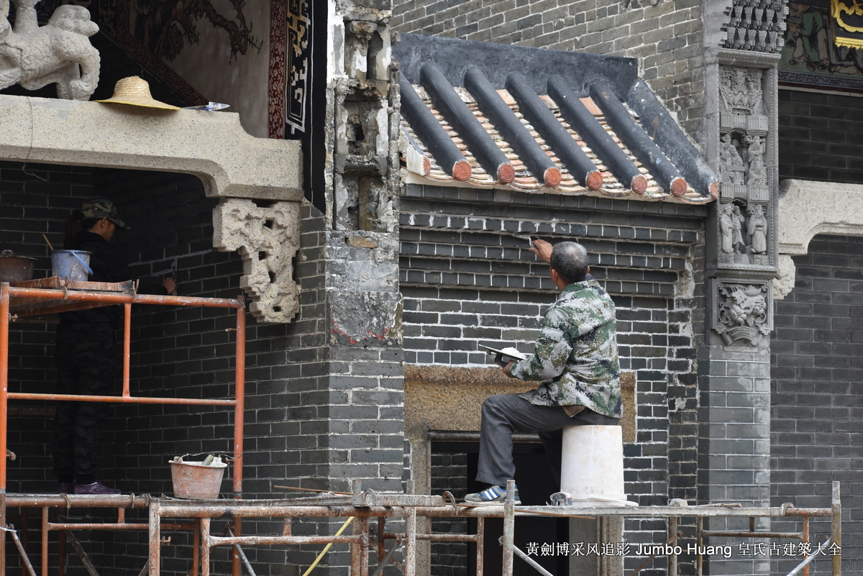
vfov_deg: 13.1
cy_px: 288
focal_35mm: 105
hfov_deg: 19.4
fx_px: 2518
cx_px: 432
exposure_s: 1/250
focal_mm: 70
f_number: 5.6
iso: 400
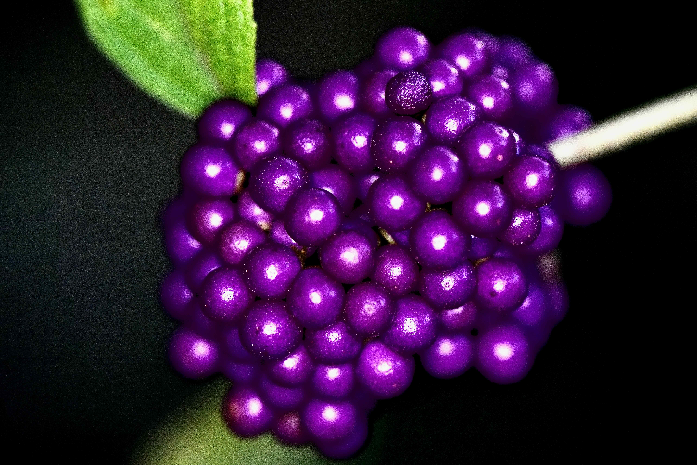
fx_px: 2034
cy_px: 232
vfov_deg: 13.1
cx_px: 348
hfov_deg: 19.4
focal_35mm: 105
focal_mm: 105
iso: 5000
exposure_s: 1/2000
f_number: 10
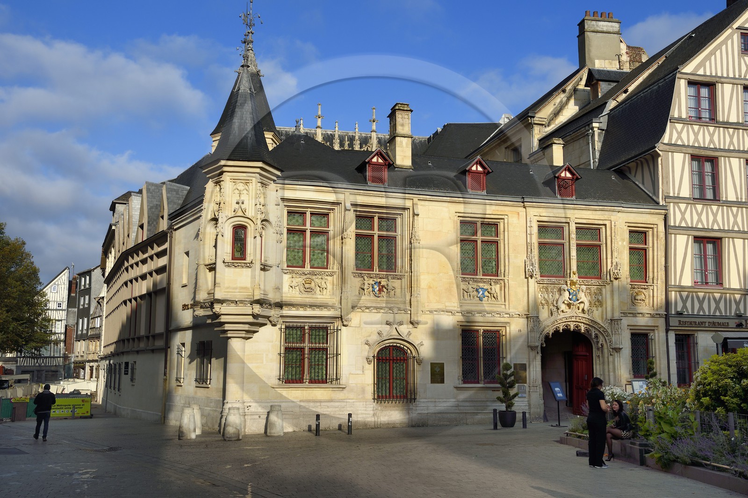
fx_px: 789
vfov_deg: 35.0
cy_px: 249
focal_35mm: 38
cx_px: 374
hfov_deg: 50.7
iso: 200
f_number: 13
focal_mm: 38
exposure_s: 1/250
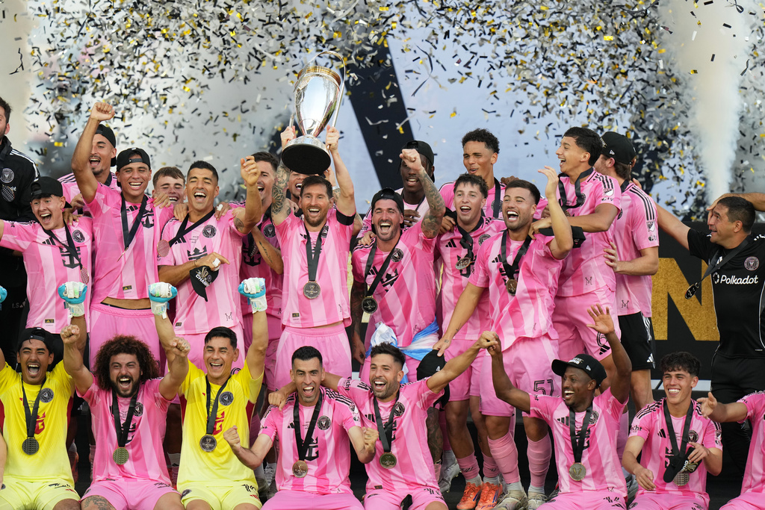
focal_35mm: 400
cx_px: 382
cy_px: 255
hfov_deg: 5.2
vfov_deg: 3.4
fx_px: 8501
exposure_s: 1/800
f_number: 4
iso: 1600
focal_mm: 400
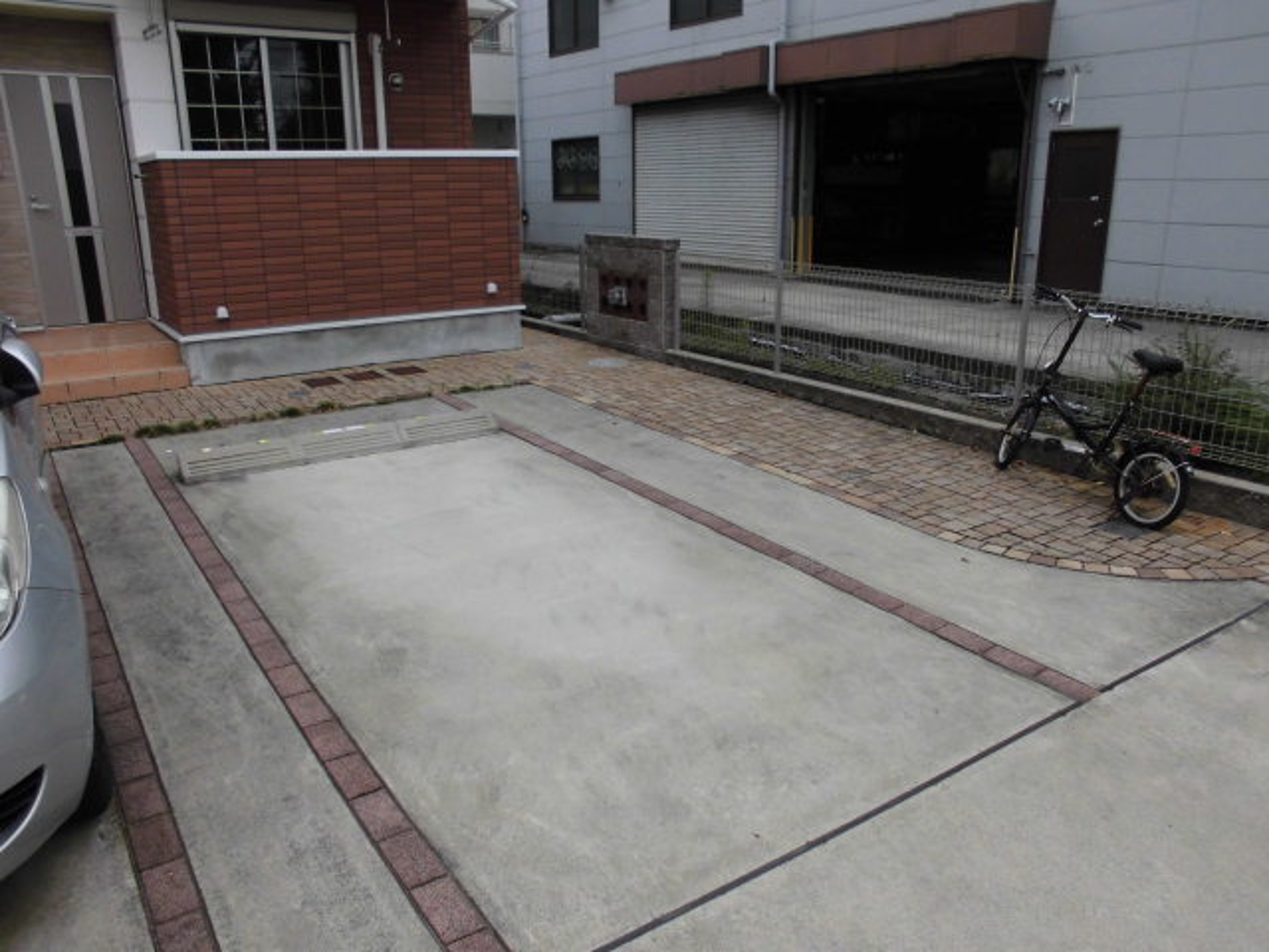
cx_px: 634
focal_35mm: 26
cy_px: 476
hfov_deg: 67.3
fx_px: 953
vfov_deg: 53.1
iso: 100
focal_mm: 4.6
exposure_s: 1/320
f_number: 3.5
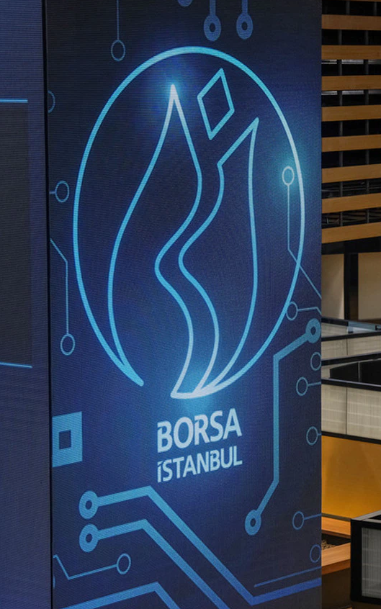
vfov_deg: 16.3
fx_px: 2126
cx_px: 328
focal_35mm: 128
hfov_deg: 10.2
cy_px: 303
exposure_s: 1/100
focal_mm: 55
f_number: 3.6
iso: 1600
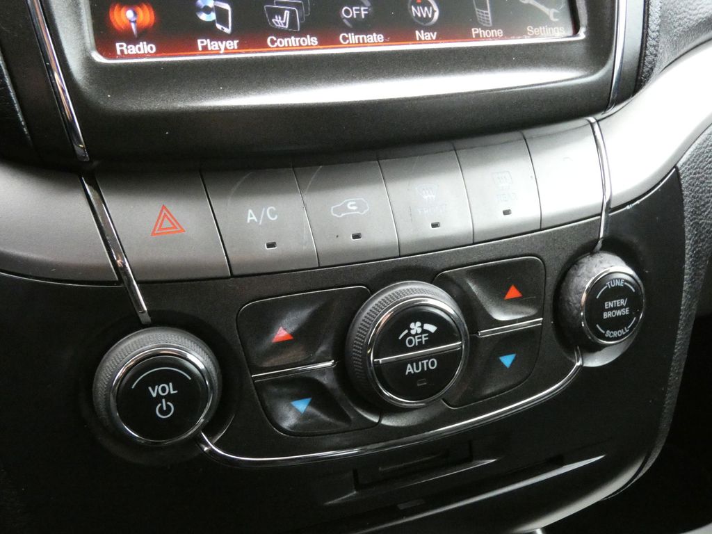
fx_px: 720
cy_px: 267
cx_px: 356
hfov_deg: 52.6
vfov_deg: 40.7
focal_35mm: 35
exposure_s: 1/40
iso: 1600
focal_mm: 6.2
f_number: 5.6
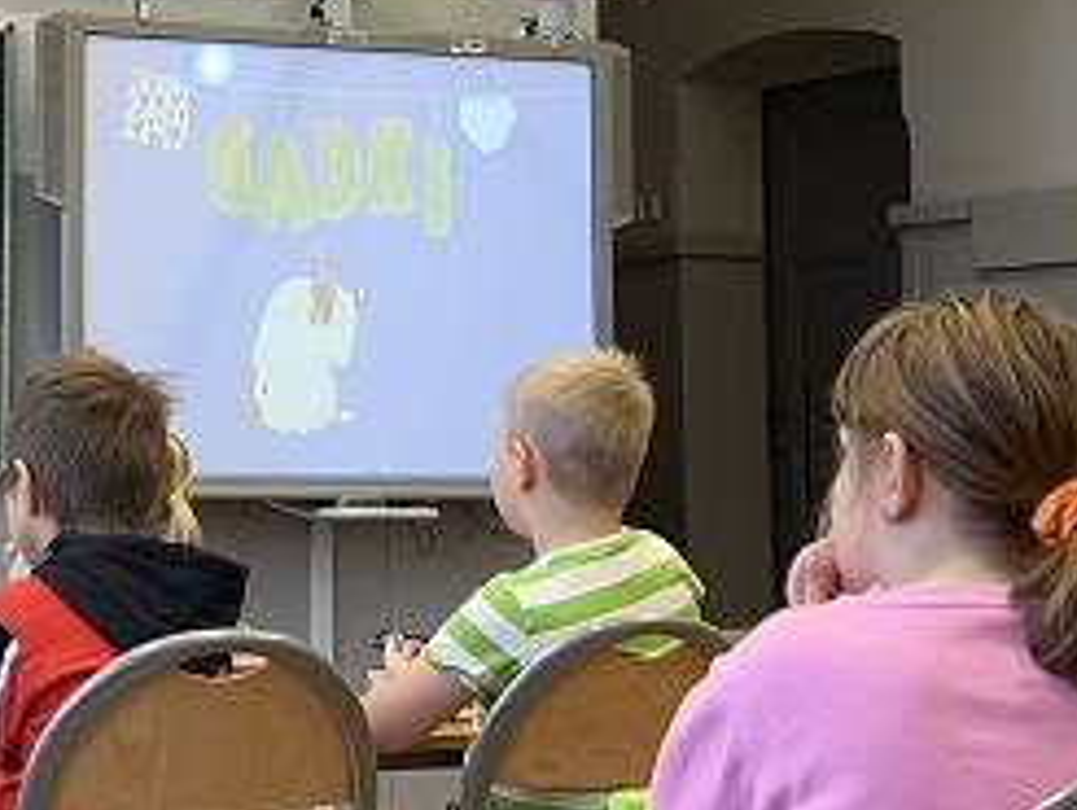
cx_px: -302
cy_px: 50
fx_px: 2398
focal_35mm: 77
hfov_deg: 22.7
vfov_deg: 18.8
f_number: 1.5
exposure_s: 1/120
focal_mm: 5.7
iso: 100
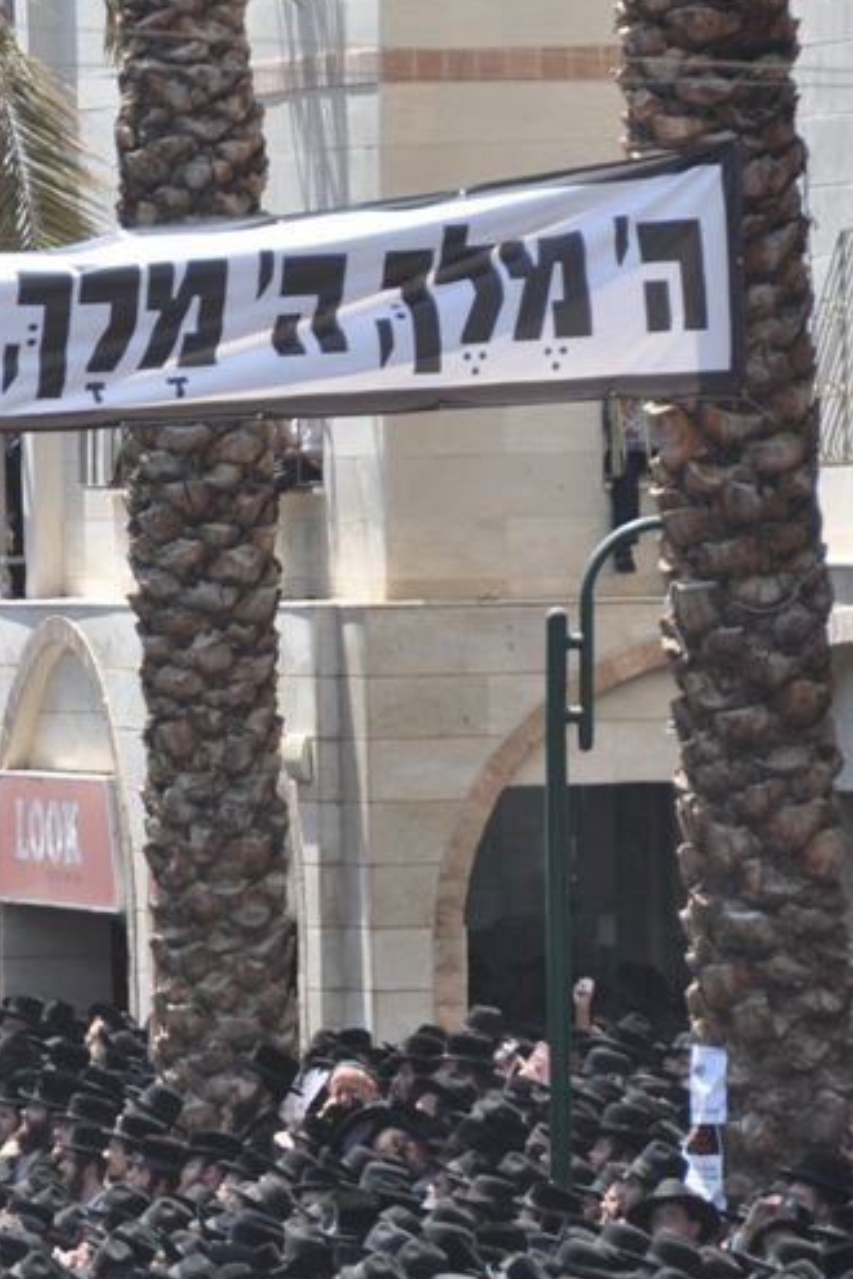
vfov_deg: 3.9
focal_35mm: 527
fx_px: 18729
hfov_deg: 2.6
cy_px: 739
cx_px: -222
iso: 280
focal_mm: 170
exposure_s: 1/500
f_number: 5.6
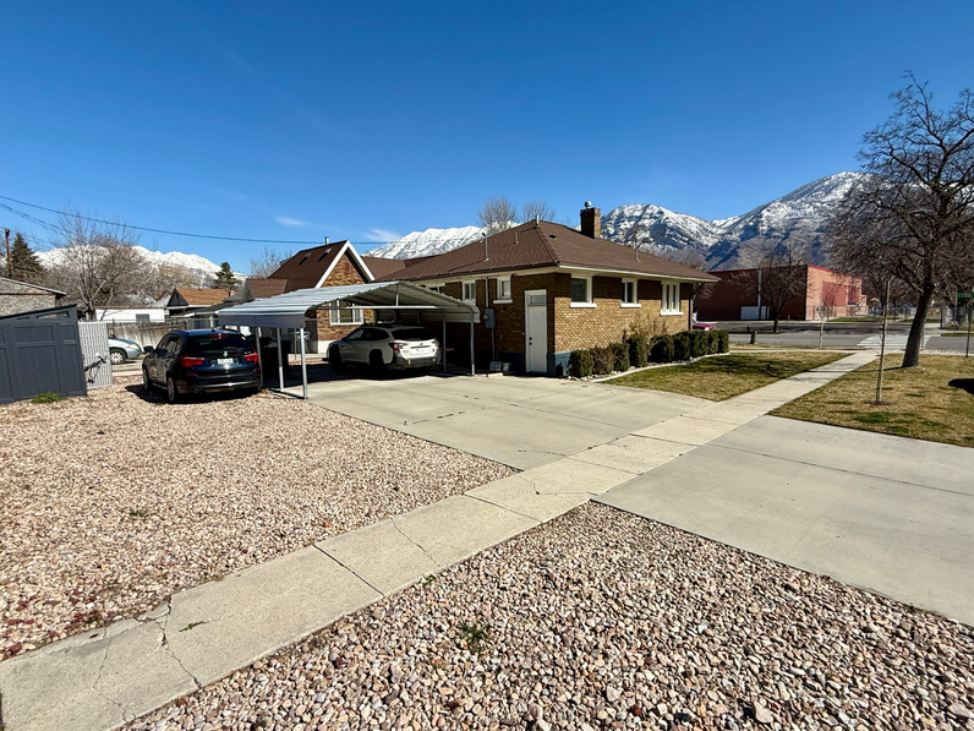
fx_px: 506
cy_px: 362
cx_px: 496
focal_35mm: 18
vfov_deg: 71.6
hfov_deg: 87.7
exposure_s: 1/2976
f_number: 2.2
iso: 50
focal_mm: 2.22
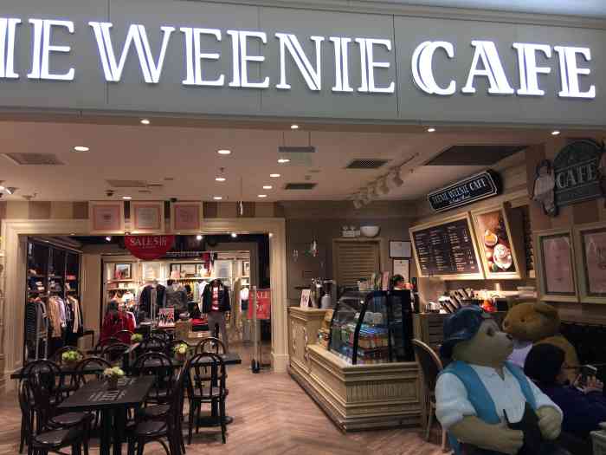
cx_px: 303
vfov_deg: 48.2
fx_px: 508
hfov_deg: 61.7
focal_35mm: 29
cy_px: 228
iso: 32
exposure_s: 1/50
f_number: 2.2
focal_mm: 4.15
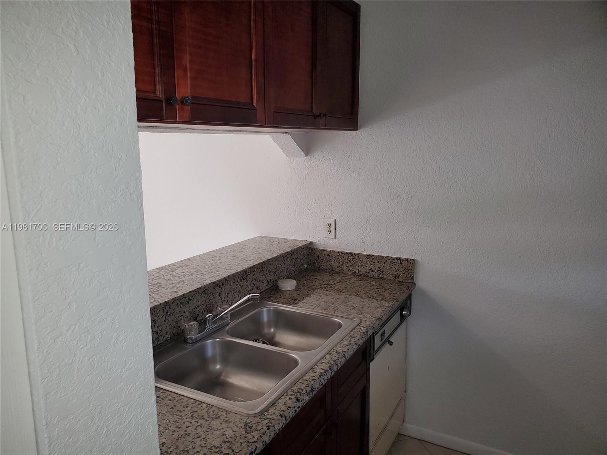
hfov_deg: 67.3
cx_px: 304
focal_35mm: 26
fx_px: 456
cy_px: 228
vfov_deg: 53.1
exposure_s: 1/60
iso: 100
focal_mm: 4.3
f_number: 2.4
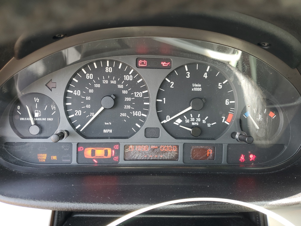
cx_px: 150
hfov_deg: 67.3
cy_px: 113
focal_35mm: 26
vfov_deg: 53.1
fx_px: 226
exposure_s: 1/60.2
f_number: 1.5
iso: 53
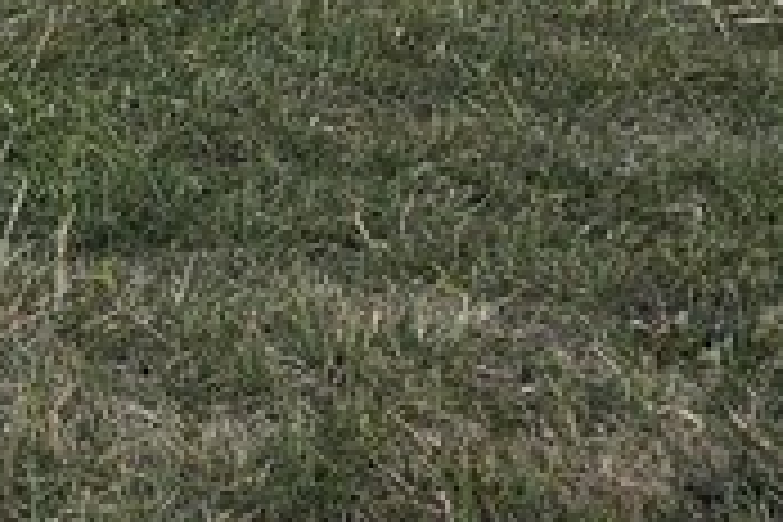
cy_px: -914
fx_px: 3067
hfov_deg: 11.8
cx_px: -1094
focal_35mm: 141
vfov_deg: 8.5
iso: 25
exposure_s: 1/141
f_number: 1.8
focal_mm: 5.4
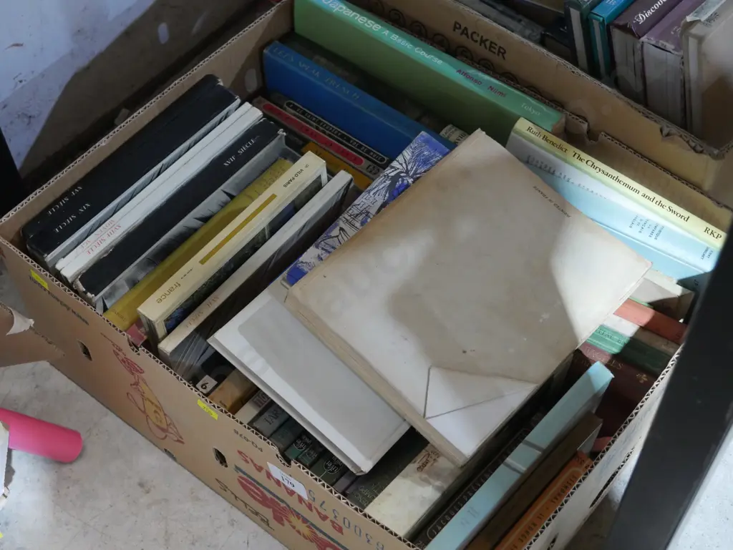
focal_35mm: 54
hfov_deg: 35.5
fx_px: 1144
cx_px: 366
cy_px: 275
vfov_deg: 27.1
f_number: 5.3
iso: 3200
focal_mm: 27
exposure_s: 1/30
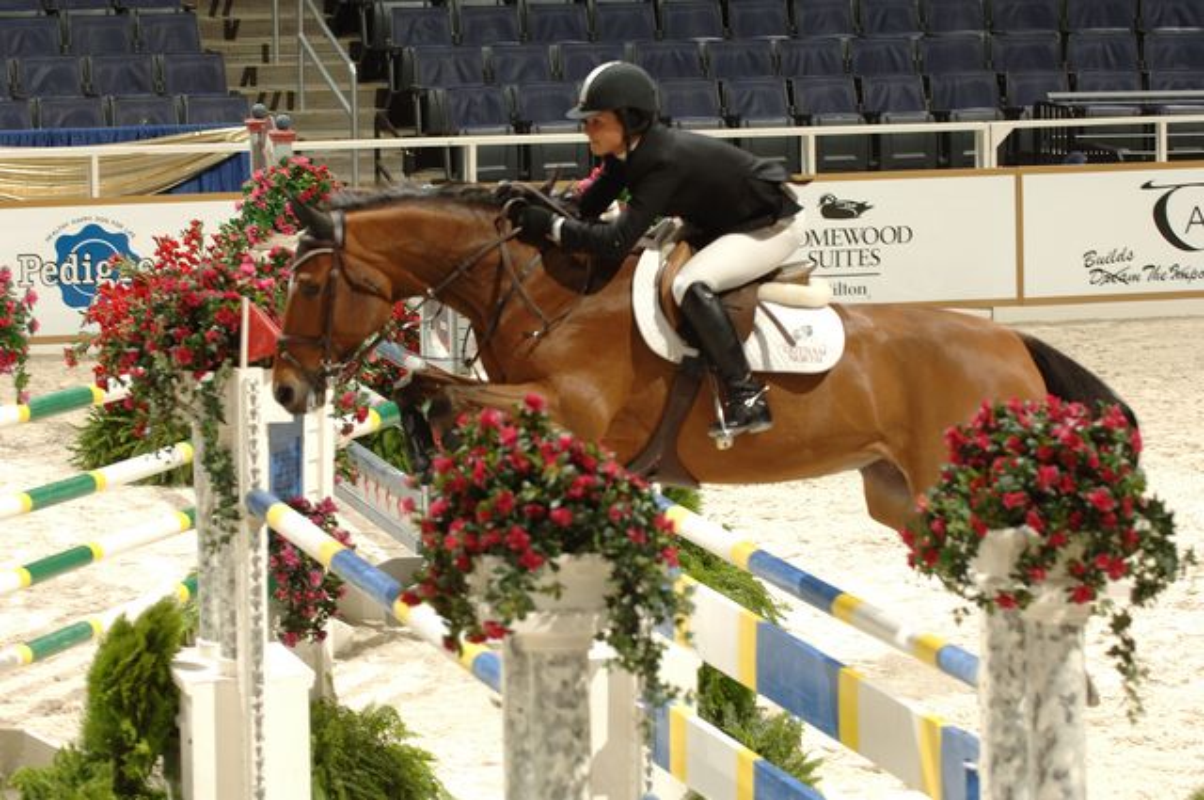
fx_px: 5261
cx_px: 602
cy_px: 400
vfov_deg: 8.7
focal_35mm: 158
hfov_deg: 13.1
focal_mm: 105
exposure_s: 1/250
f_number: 4.5
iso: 200
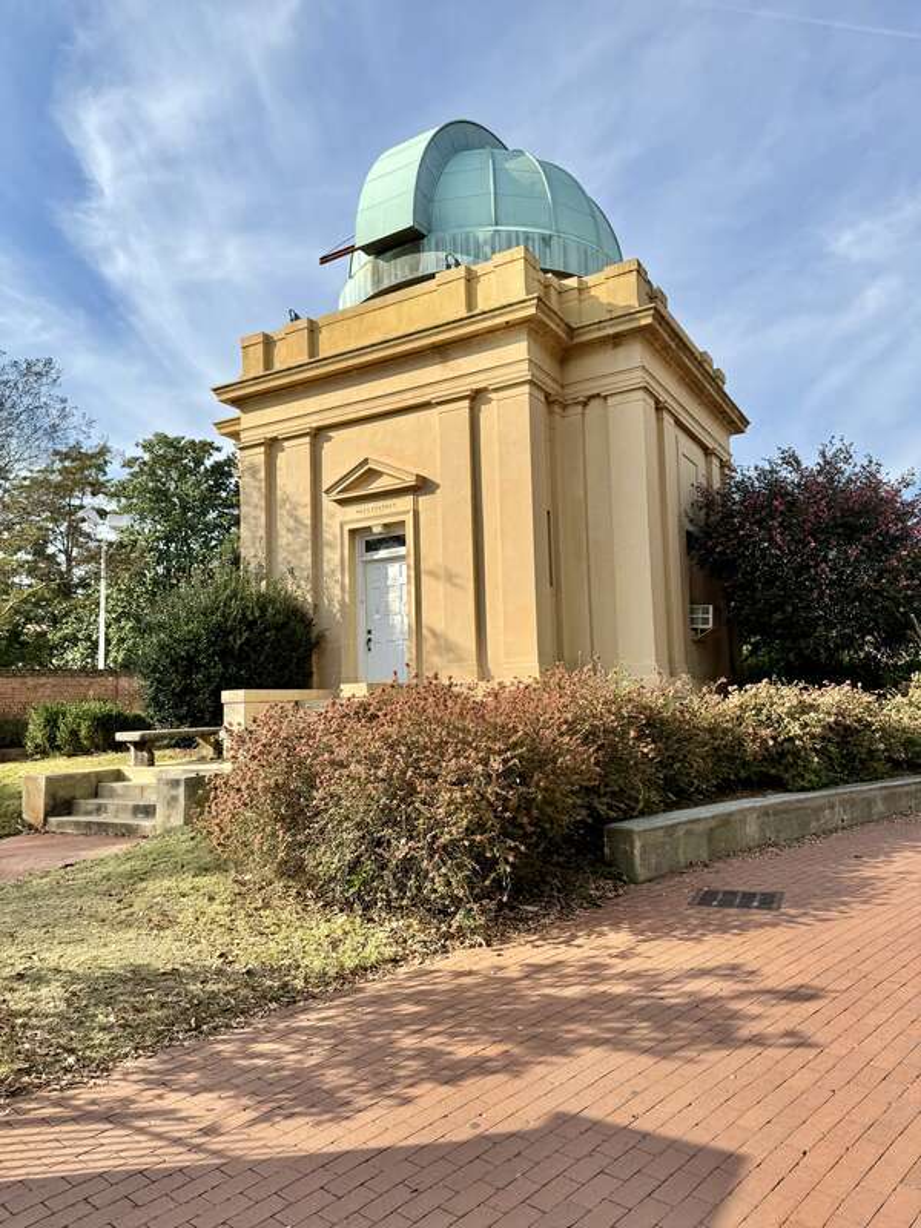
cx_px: 460
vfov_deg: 71.6
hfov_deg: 56.8
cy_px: 614
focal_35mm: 24
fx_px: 851
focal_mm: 6.86
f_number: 1.78
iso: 80
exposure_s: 1/3802
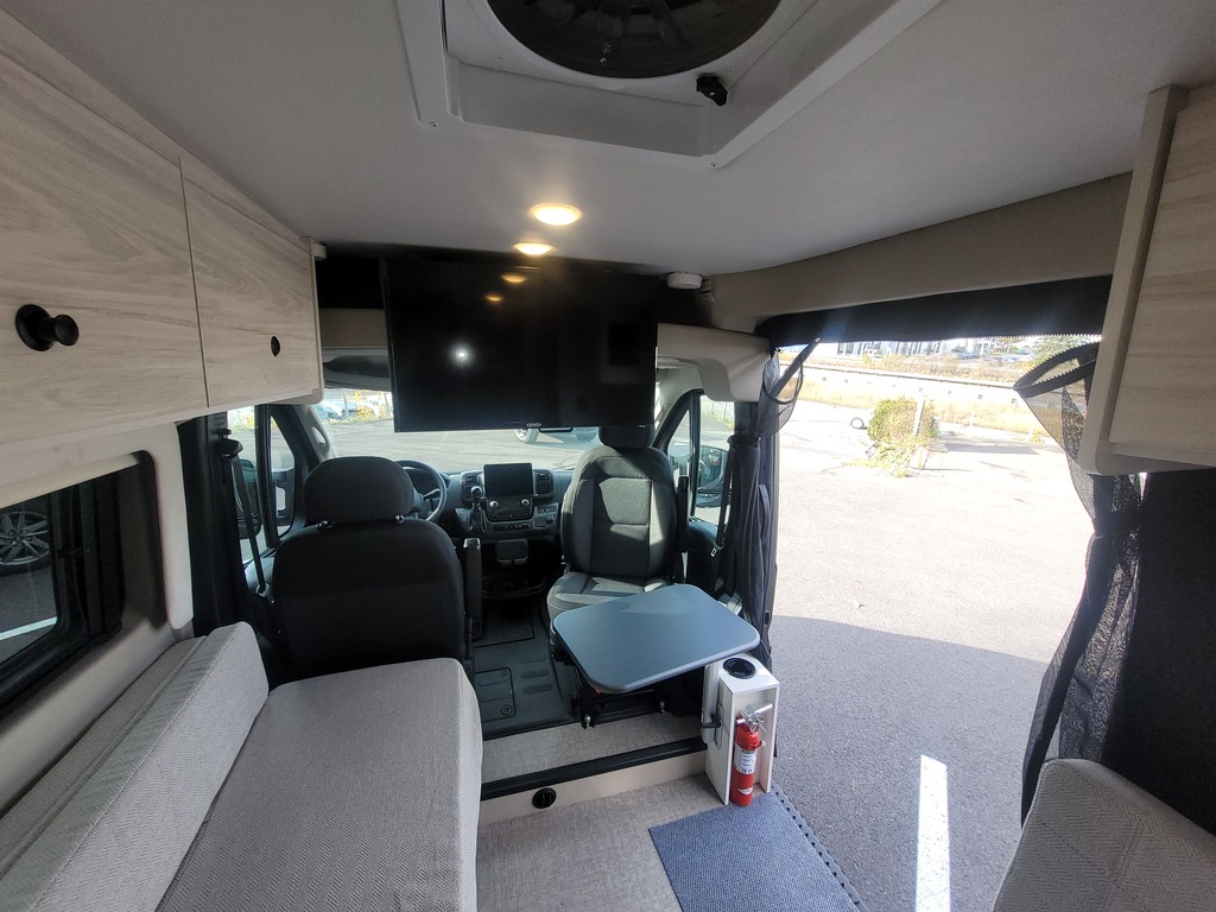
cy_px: 456
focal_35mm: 13
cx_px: 608
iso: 40
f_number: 2.2
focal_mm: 1.74
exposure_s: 1/167
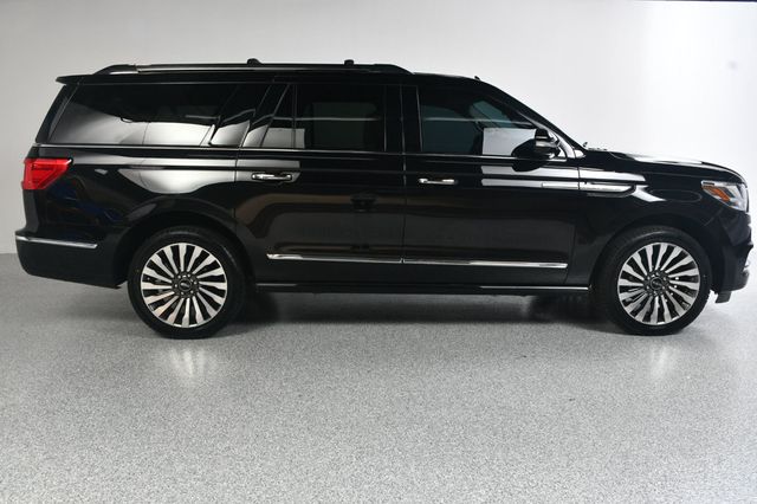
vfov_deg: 43.6
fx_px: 630
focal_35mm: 30
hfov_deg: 62.0
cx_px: 378
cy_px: 252
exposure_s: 1/160
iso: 100
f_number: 10
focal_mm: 20
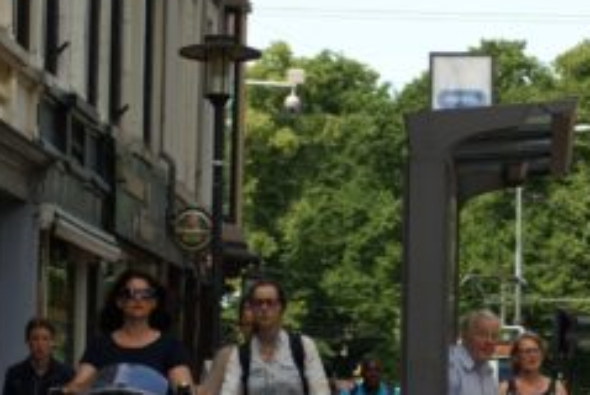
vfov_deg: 5.2
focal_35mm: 264
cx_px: 449
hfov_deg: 7.8
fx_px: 4332
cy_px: 304
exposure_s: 1/160
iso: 100
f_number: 6.3
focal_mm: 70
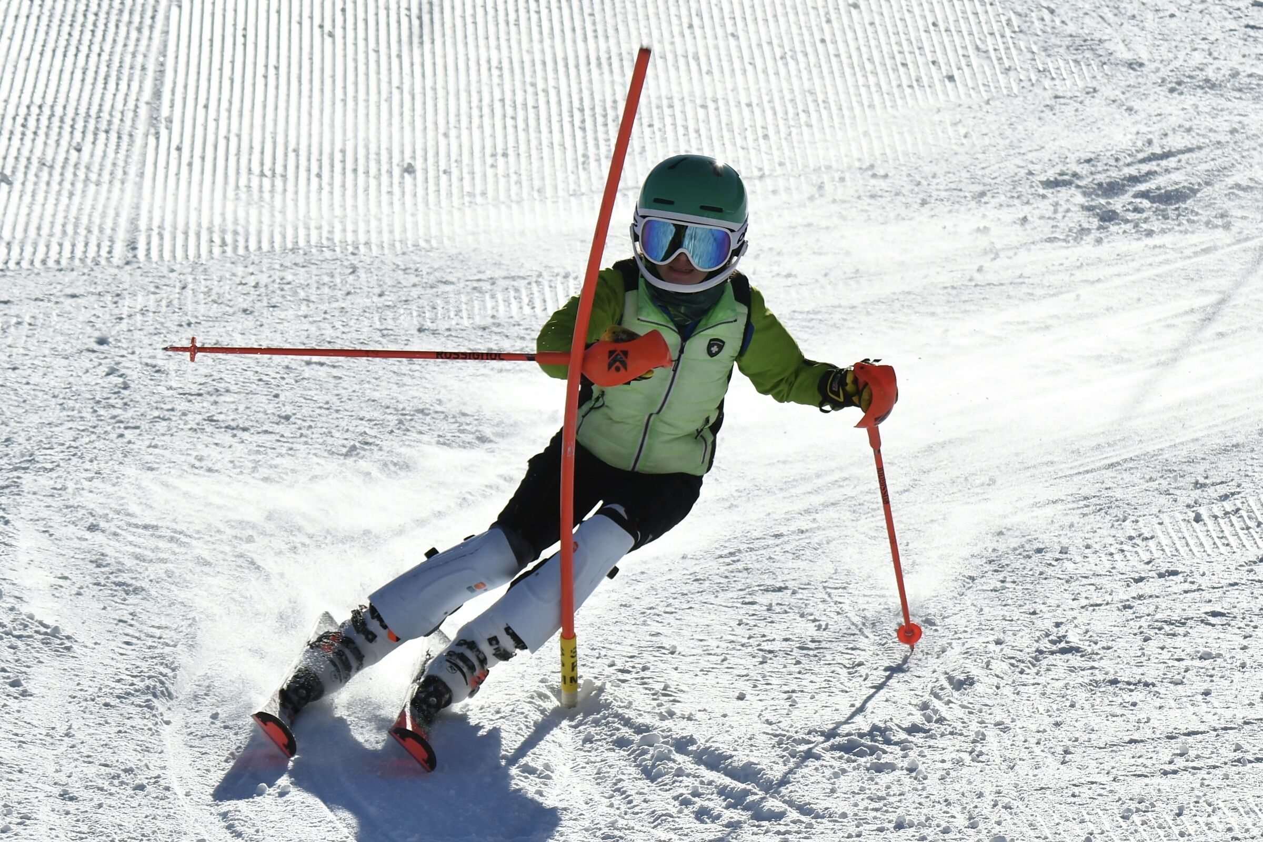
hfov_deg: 10.2
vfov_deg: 6.8
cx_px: 632
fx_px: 7104
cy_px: 421
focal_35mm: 202
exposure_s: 1/1250
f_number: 8
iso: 200
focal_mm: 135
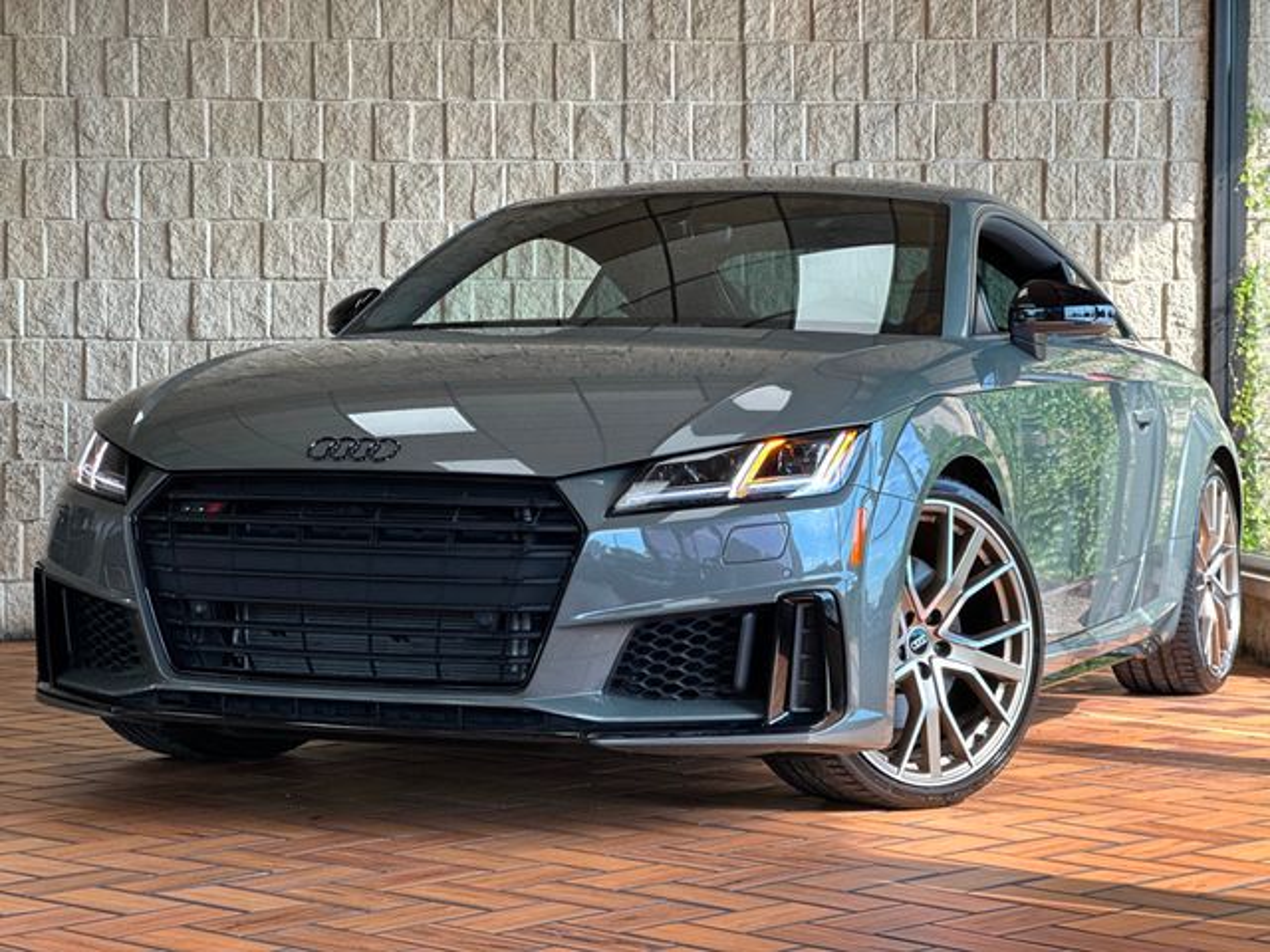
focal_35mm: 77
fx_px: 2825
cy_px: 476
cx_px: 635
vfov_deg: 19.1
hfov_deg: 25.3
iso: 64
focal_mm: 9
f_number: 2.8
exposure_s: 1/120
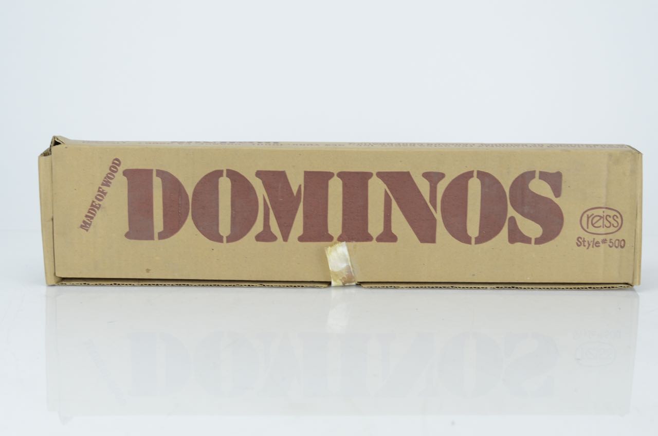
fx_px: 1642
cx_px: 329
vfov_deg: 15.1
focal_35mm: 90
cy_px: 218
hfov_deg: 22.7
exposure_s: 1/125
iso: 500
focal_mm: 60
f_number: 5.6
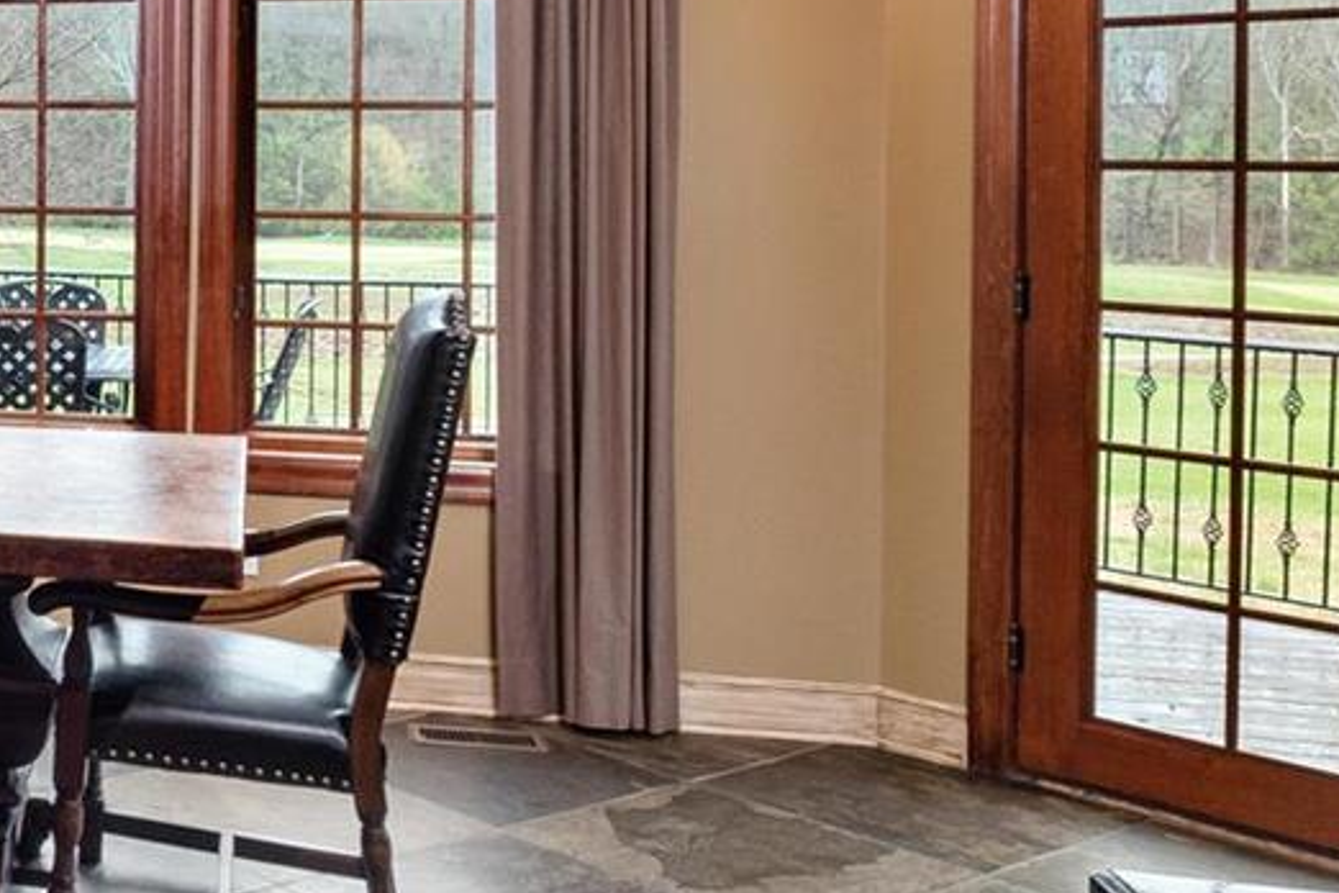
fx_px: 1822
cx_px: -354
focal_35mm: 49
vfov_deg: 27.0
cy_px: 177
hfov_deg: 31.9
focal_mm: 8
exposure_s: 1/15
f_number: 8
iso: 400
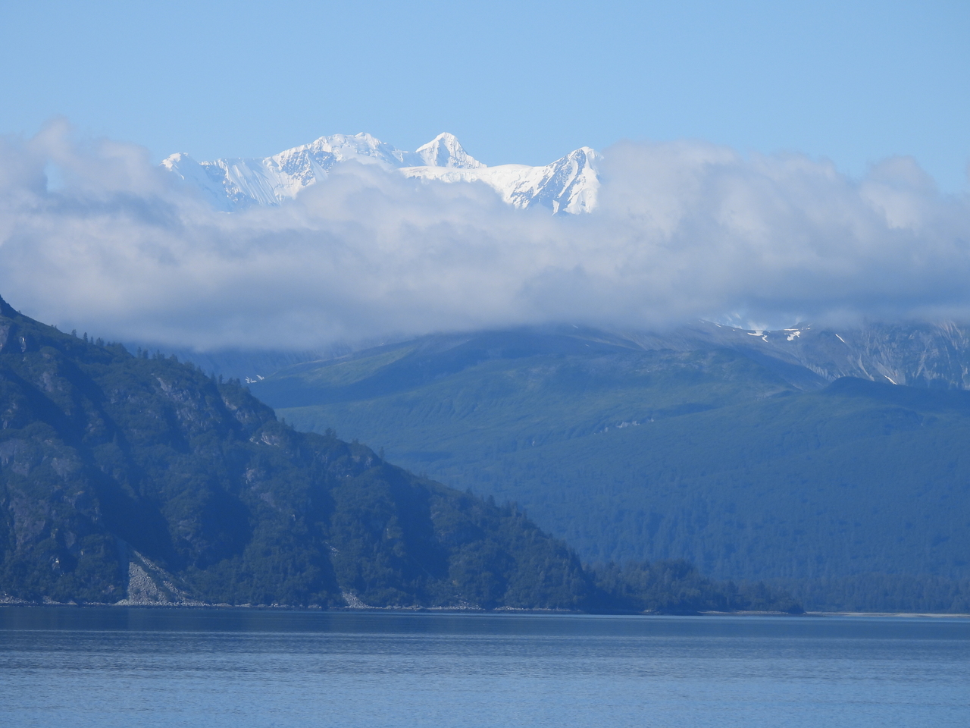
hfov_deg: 9.0
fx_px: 6165
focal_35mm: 220
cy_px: 364
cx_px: 485
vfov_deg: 6.8
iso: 100
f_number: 4.5
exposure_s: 1/1000
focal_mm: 39.3
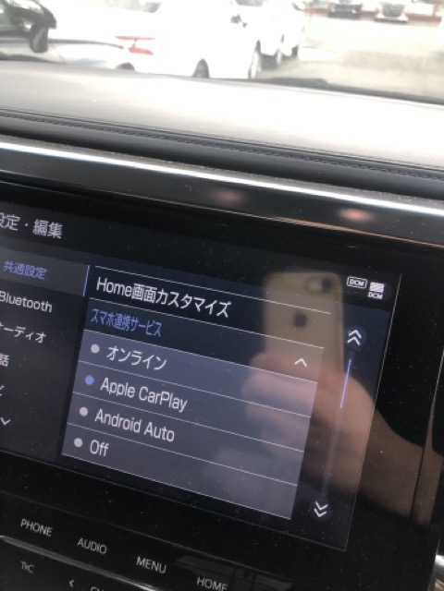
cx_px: 222
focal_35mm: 28
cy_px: 296
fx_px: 479
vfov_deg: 63.4
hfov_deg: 49.7
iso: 40
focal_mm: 3.99
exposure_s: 1/120
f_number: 1.8
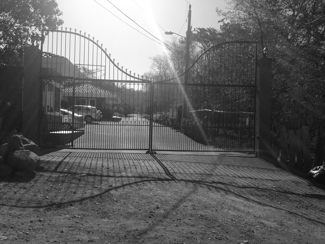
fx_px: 310
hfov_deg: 55.4
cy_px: 122
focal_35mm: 33
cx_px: 162
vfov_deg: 42.9
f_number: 2.4
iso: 50
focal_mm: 4.12
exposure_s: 1/3012
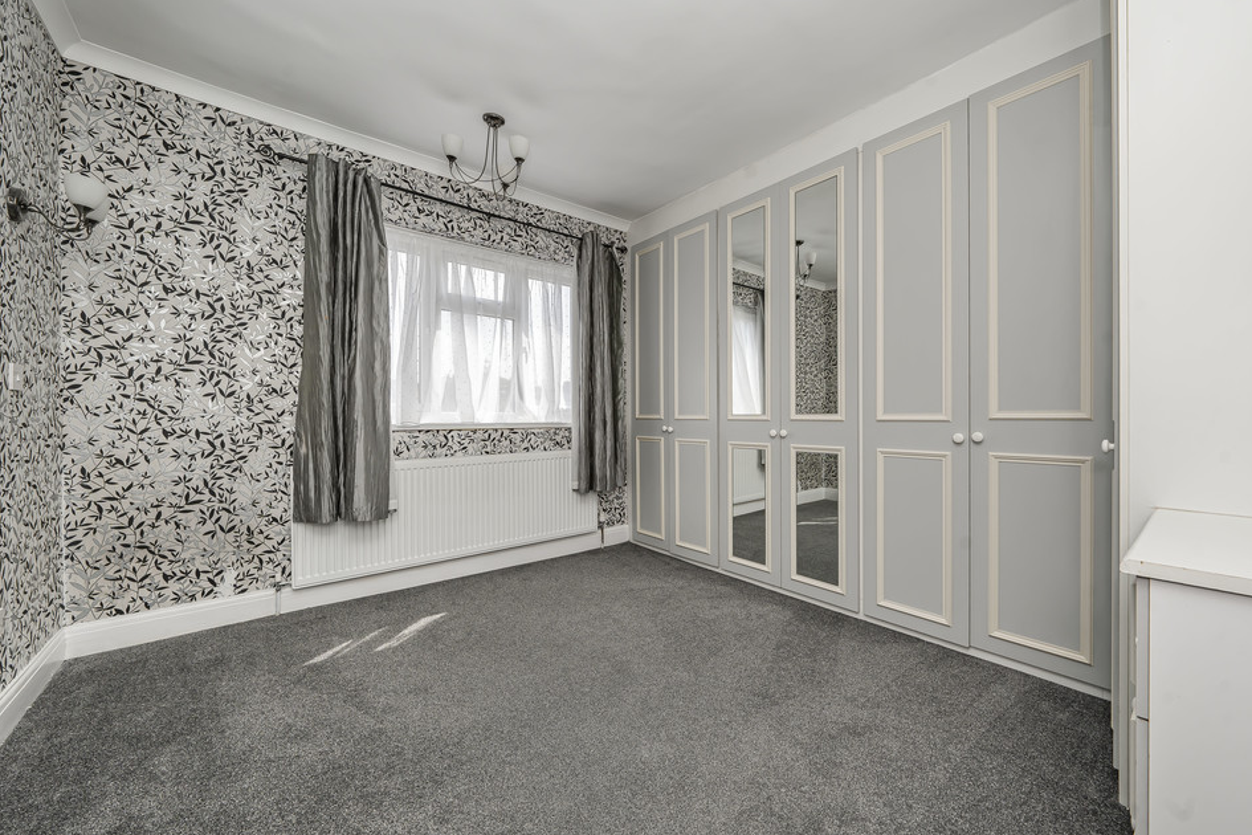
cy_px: 406
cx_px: 664
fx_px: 452
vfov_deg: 85.4
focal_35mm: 13
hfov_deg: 108.2
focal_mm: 12
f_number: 9
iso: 320
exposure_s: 1/200
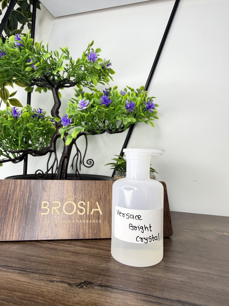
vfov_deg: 71.6
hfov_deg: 56.8
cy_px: 153
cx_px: 114
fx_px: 212
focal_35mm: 24
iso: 160
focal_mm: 2.22
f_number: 2.2
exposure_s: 1/100
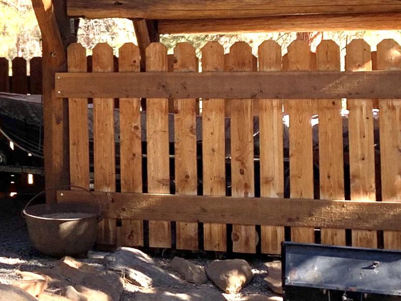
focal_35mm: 101
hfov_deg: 17.3
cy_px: 28
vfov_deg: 14.5
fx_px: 1170
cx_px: -219
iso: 25
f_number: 1.8
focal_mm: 4.25
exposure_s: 1/358
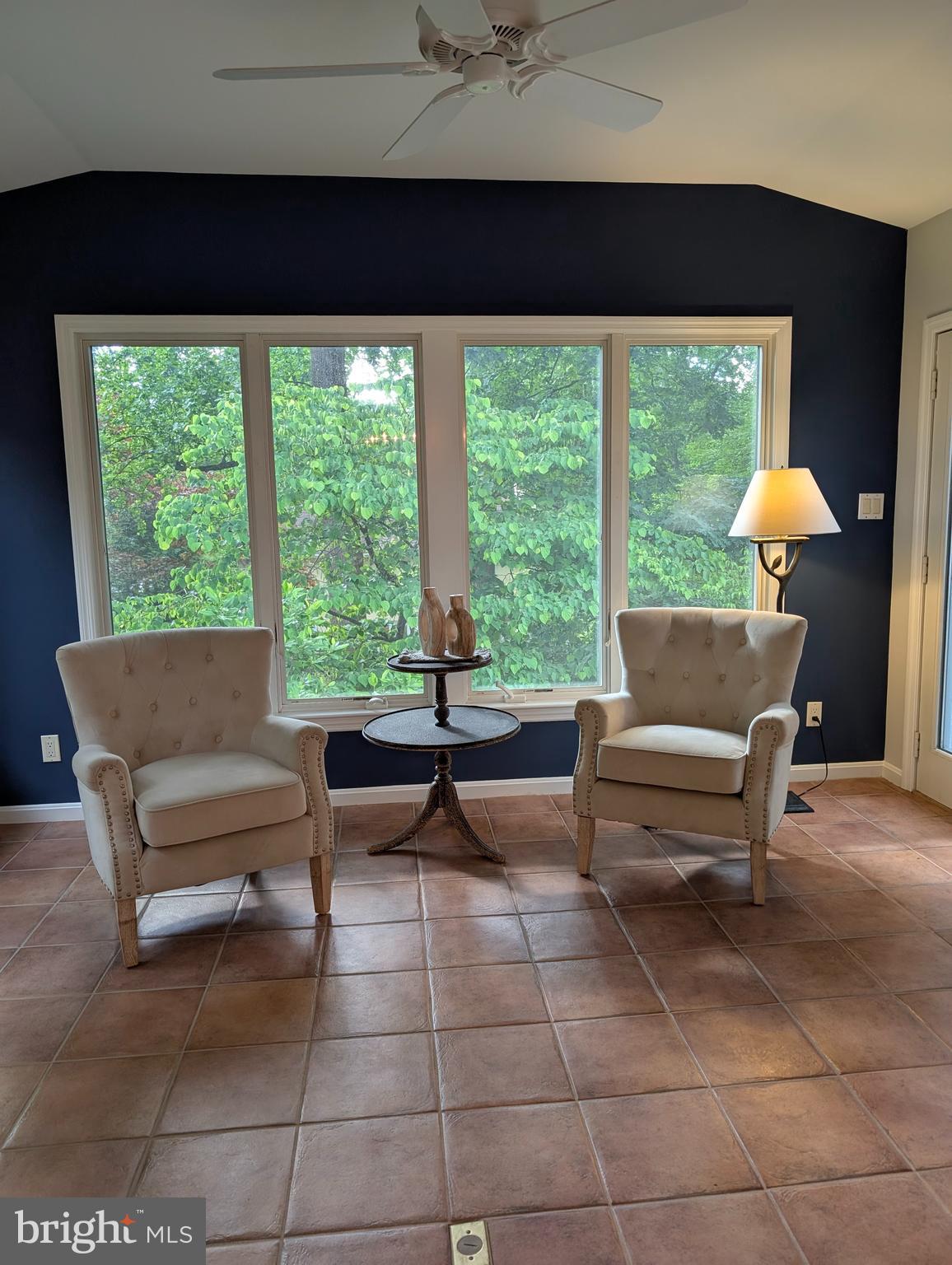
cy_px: 632
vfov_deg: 71.5
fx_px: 878
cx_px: 476
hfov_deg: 56.9
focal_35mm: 24
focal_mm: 6.9
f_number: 1.68
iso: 137
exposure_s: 1/120
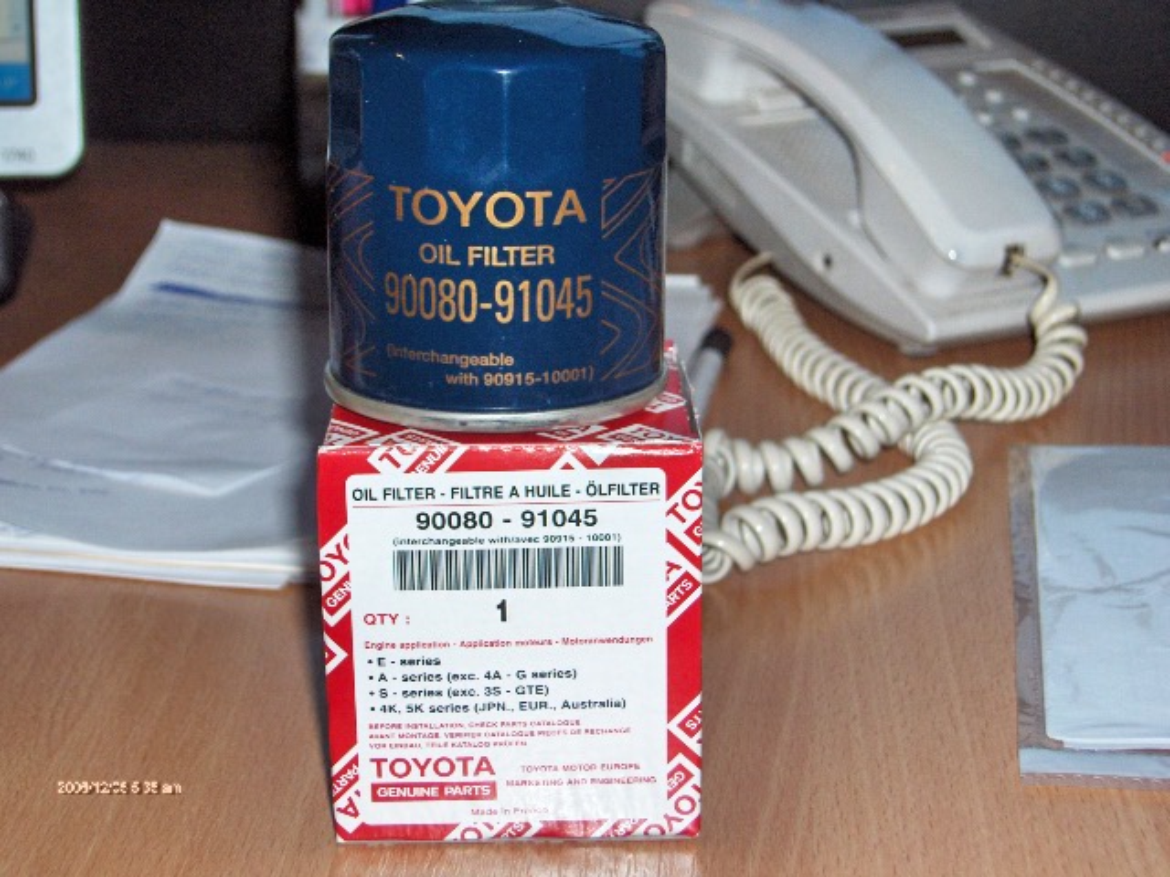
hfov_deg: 27.8
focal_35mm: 70
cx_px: 585
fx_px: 2366
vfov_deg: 21.0
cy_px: 438
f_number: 3.5
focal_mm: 14.3
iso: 100
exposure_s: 1/90
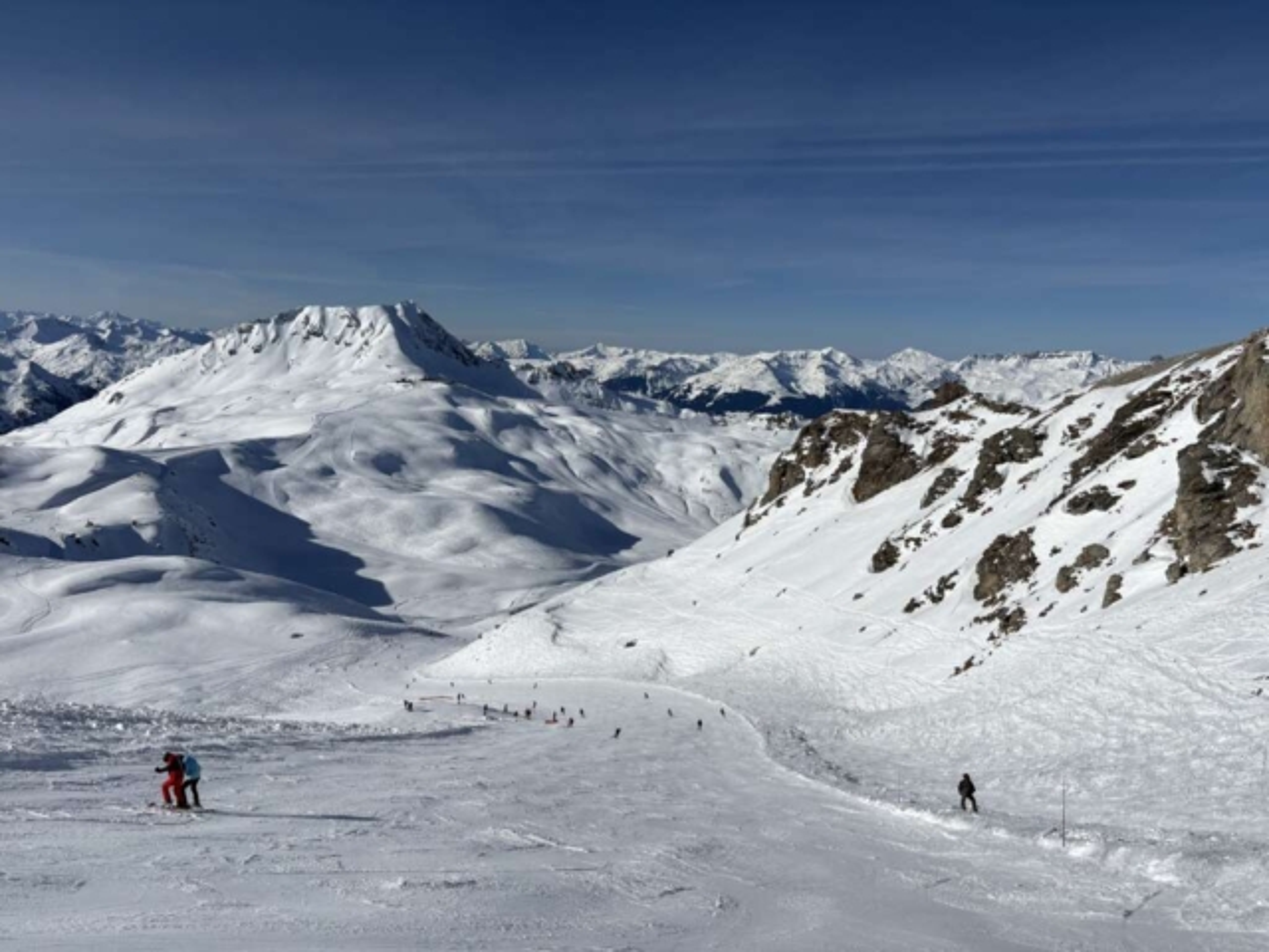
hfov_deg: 67.3
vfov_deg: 53.1
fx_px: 953
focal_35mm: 26
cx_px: 634
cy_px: 476
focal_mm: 5.96
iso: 32
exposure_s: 1/11905
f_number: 1.6
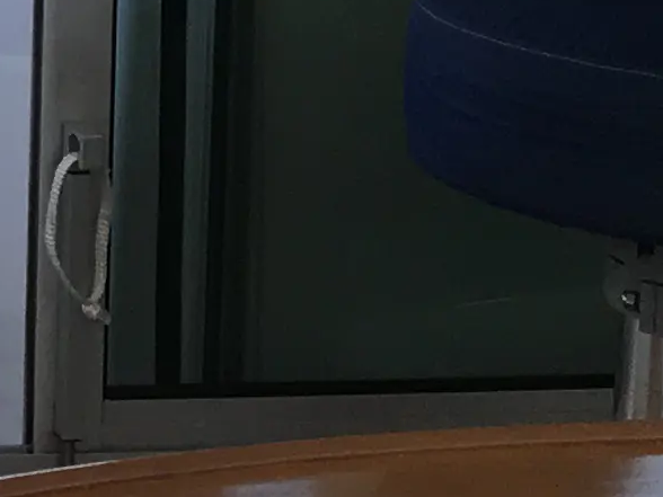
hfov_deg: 8.5
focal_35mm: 199
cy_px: -689
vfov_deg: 7.0
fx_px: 3811
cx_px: -1249
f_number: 2.2
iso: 25
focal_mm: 4.15
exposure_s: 1/126
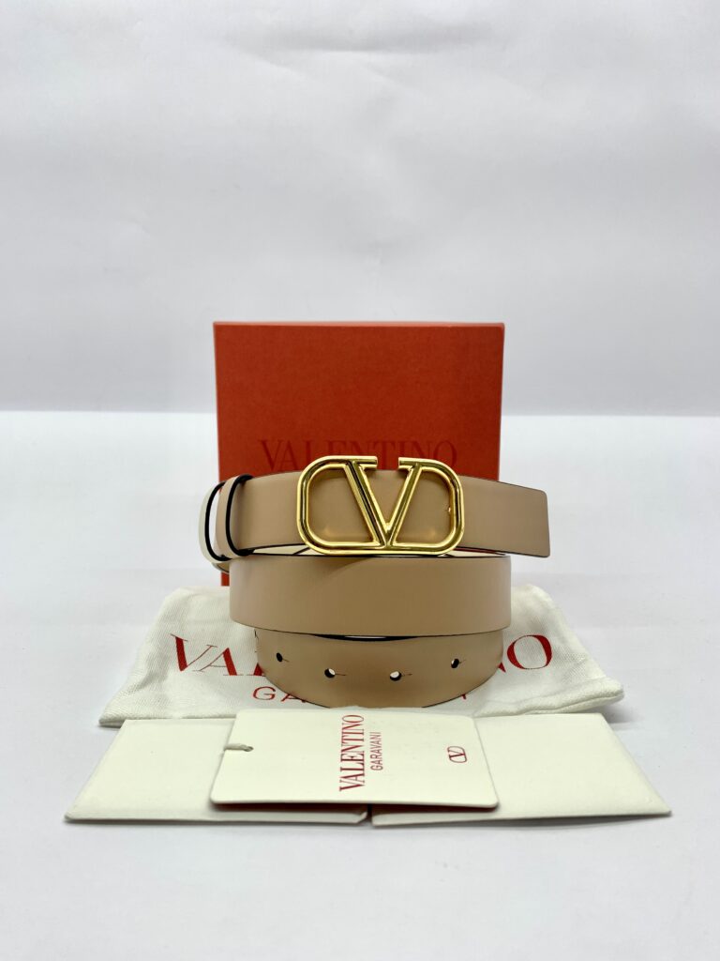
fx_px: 721
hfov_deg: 53.1
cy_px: 480
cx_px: 360
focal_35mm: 26
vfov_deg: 67.3
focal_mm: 4.25
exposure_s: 1/98
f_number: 1.8
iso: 25
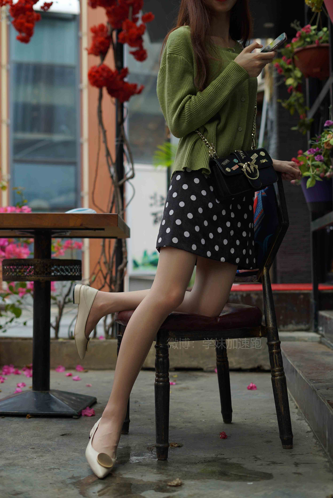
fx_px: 693
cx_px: 166
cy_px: 249
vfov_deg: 39.6
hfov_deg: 27.0
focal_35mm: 50
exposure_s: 1/320
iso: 100
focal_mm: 50
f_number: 2.8
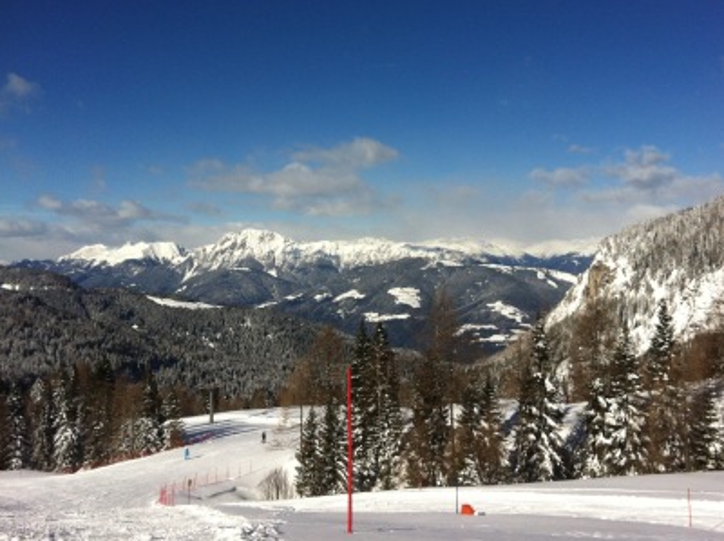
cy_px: 236
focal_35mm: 42
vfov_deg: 34.2
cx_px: 380
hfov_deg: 44.8
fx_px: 877
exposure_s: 1/3771
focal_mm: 3.85
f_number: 2.8
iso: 80
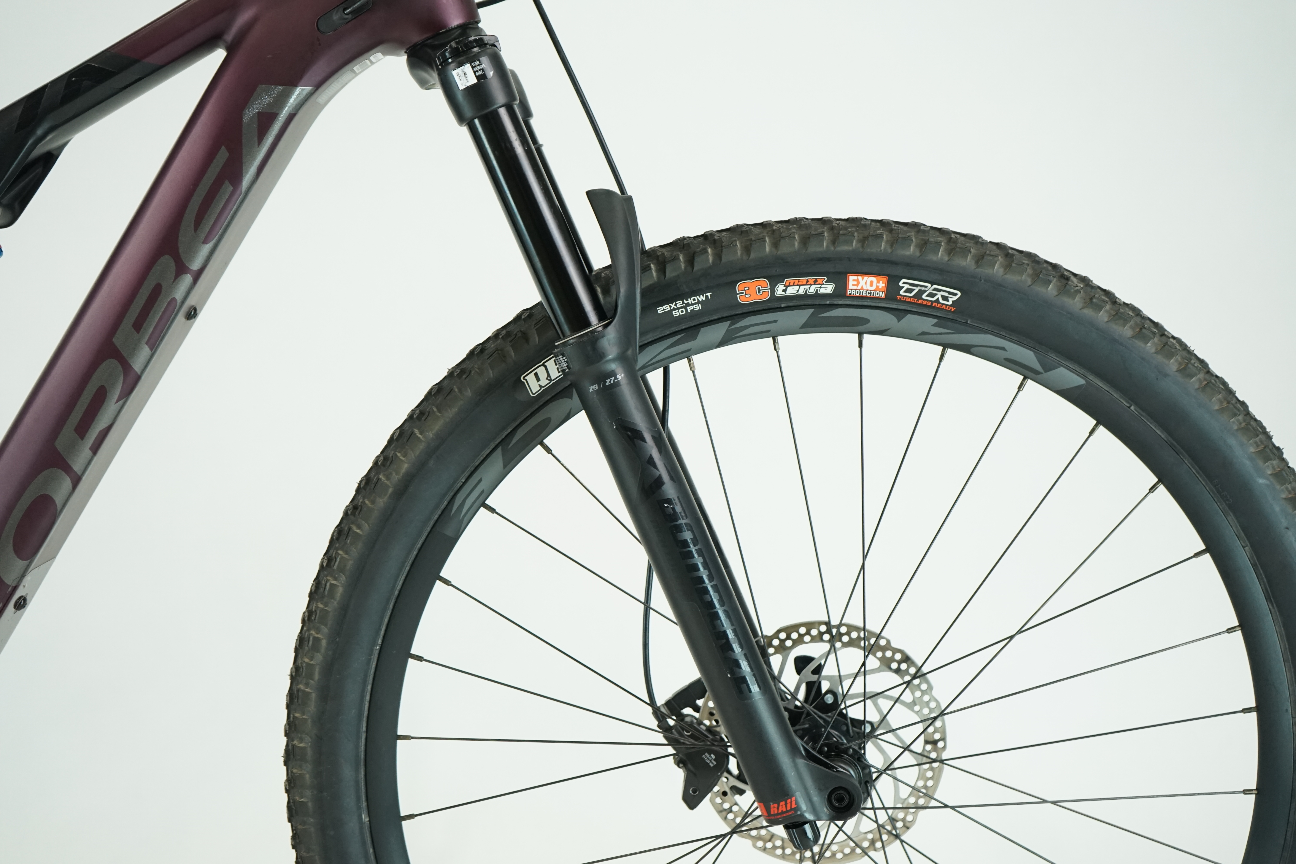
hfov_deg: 42.7
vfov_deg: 29.2
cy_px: 432
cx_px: 648
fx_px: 1656
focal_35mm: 46
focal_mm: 46
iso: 1600
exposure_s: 1/200
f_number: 5.6
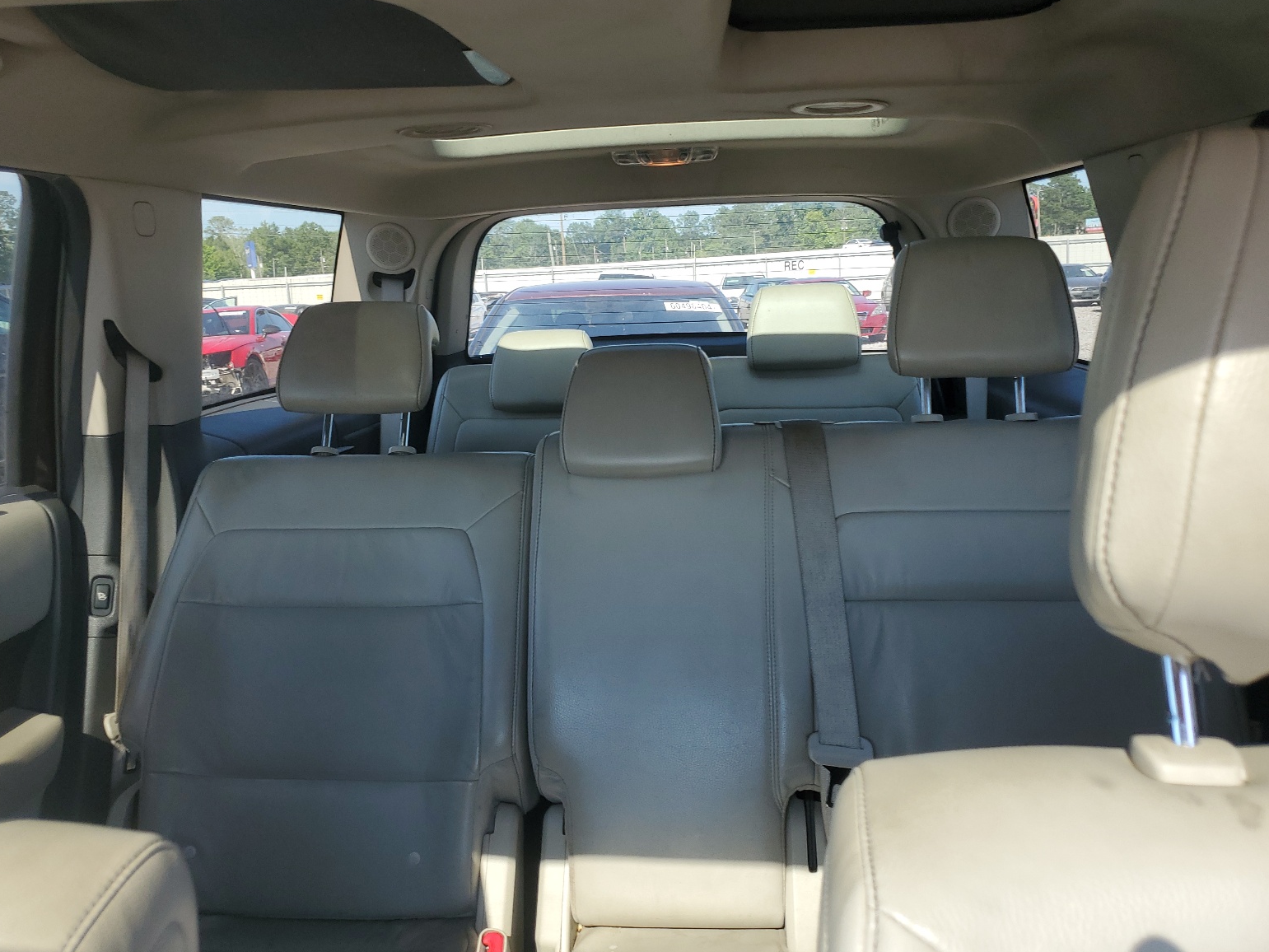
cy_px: 470
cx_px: 628
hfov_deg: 65.3
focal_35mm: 27
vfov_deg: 51.4
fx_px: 990
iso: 50
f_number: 1.5
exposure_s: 1/303
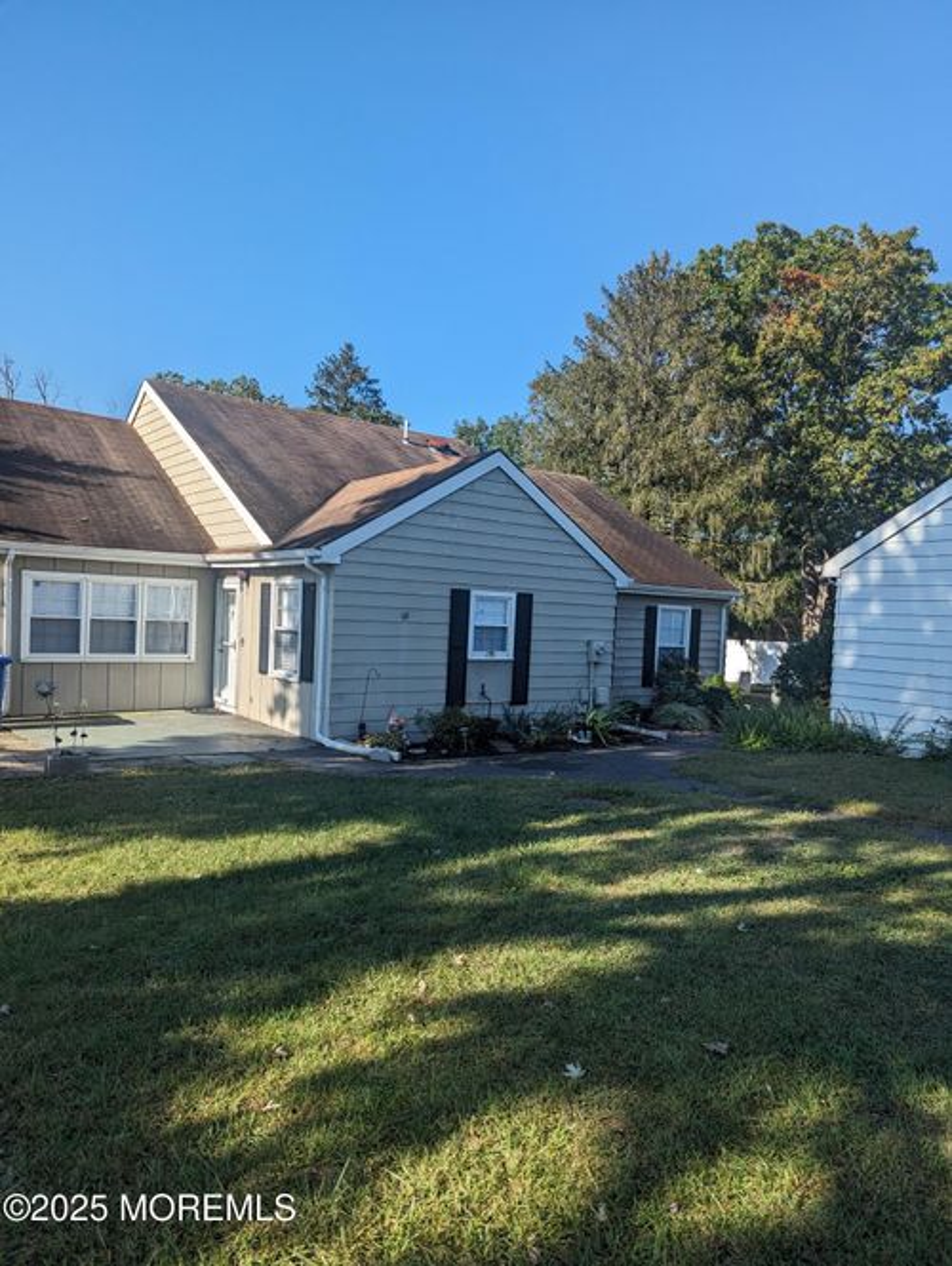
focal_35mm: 24
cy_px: 633
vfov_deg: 71.5
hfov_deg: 56.9
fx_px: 879
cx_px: 476
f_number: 1.85
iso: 45
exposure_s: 1/1984
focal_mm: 6.81
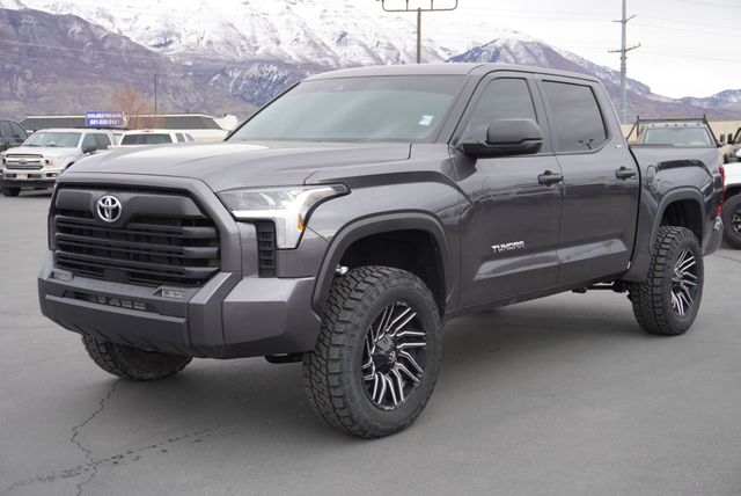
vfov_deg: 29.0
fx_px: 958
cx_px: 370
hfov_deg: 42.3
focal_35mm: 46
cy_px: 248
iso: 100
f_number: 5.6
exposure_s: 1/80
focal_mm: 31
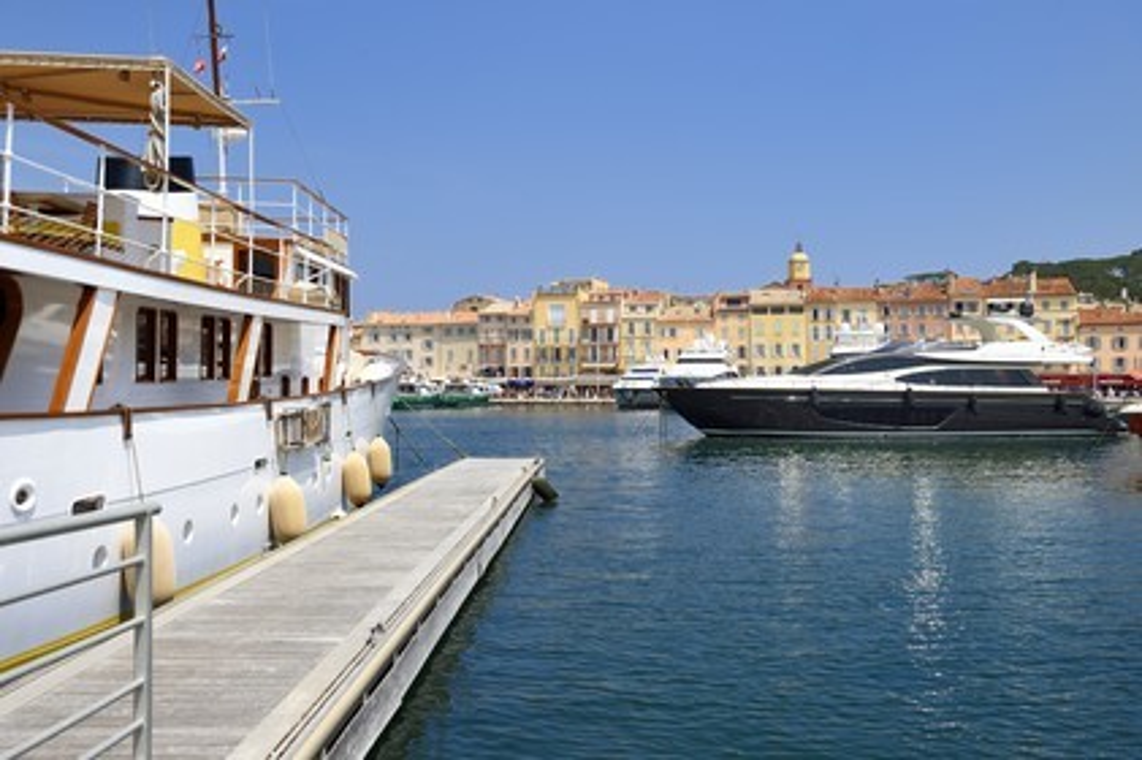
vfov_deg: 36.8
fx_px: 1141
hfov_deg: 53.2
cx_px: 571
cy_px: 380
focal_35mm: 36
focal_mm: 36
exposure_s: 1/1000
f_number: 8
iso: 200
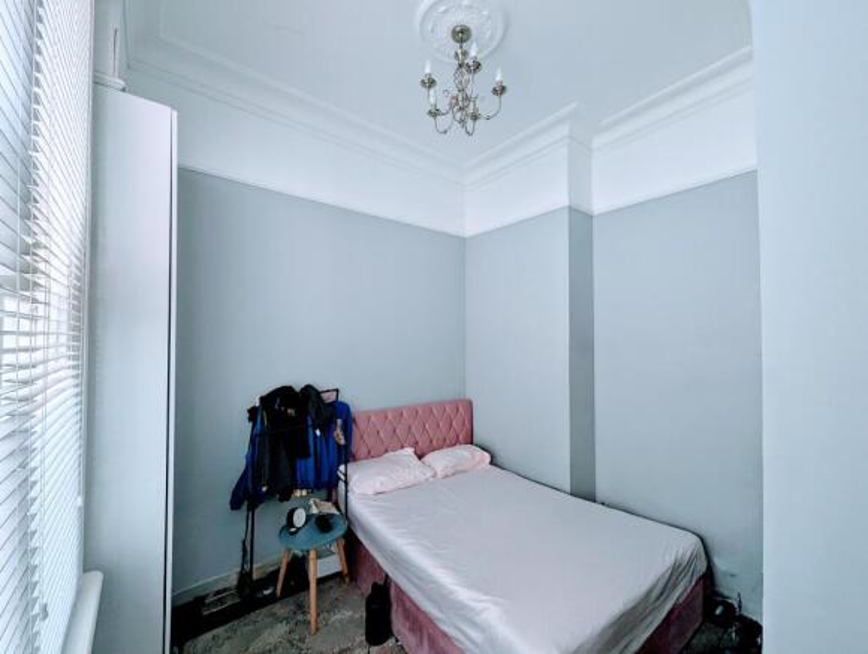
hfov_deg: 106.1
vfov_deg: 90.1
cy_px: 327
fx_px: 327
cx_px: 434
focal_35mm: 13
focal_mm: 1.95
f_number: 2.2
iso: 84
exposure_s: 1/28.9
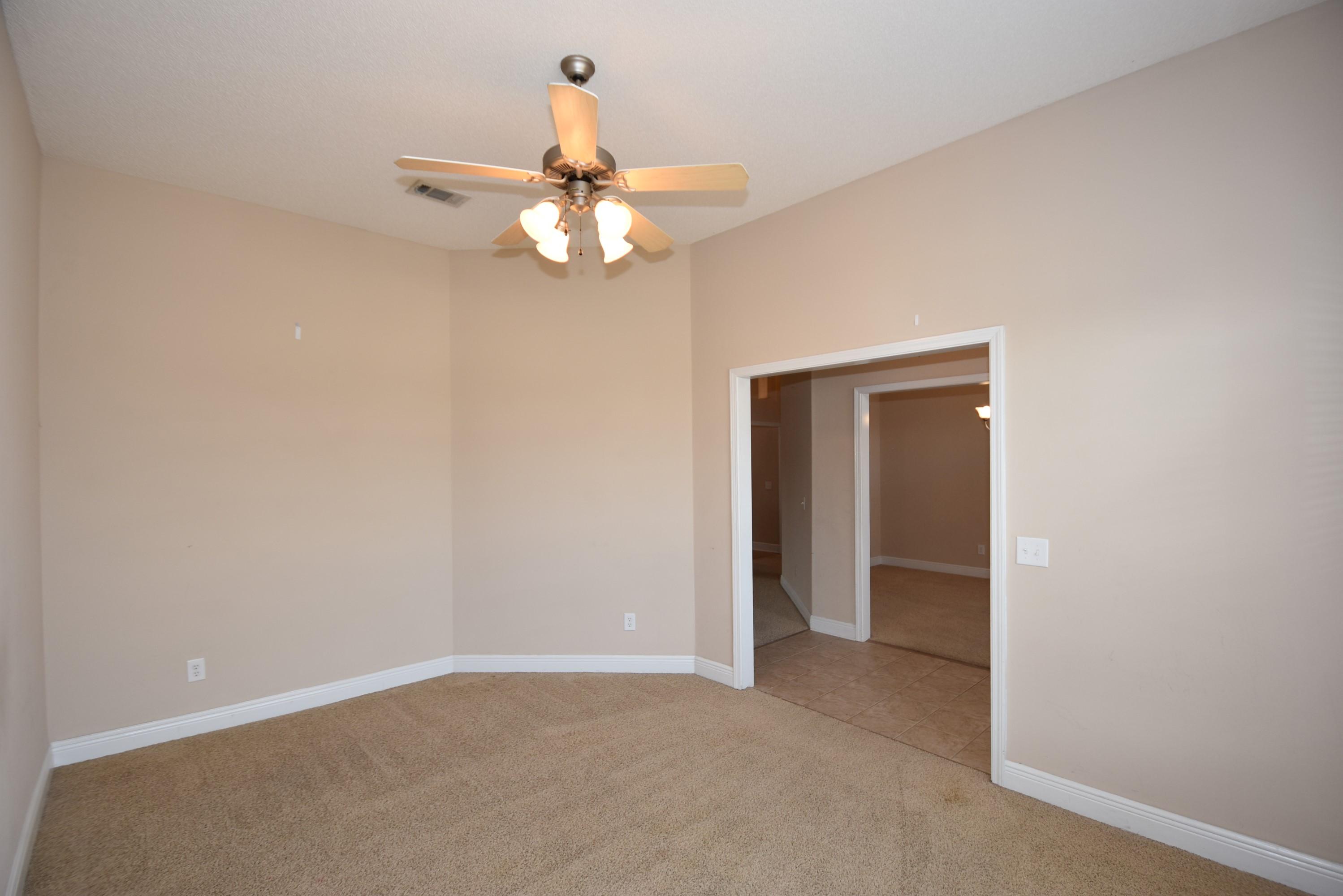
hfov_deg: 100.4
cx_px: 672
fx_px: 560
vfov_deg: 77.4
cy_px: 448
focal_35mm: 15
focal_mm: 10
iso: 220
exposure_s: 1/60
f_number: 4
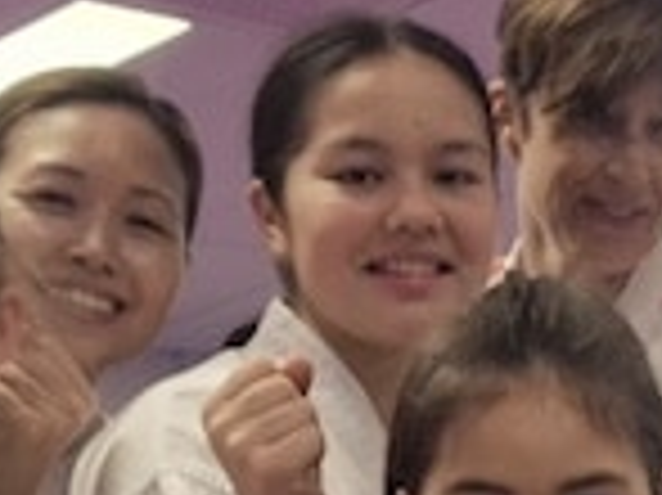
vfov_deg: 10.5
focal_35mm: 136
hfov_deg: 13.9
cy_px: 738
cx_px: 865
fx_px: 2599
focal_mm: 3.3
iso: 160
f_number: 2.2
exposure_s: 1/100
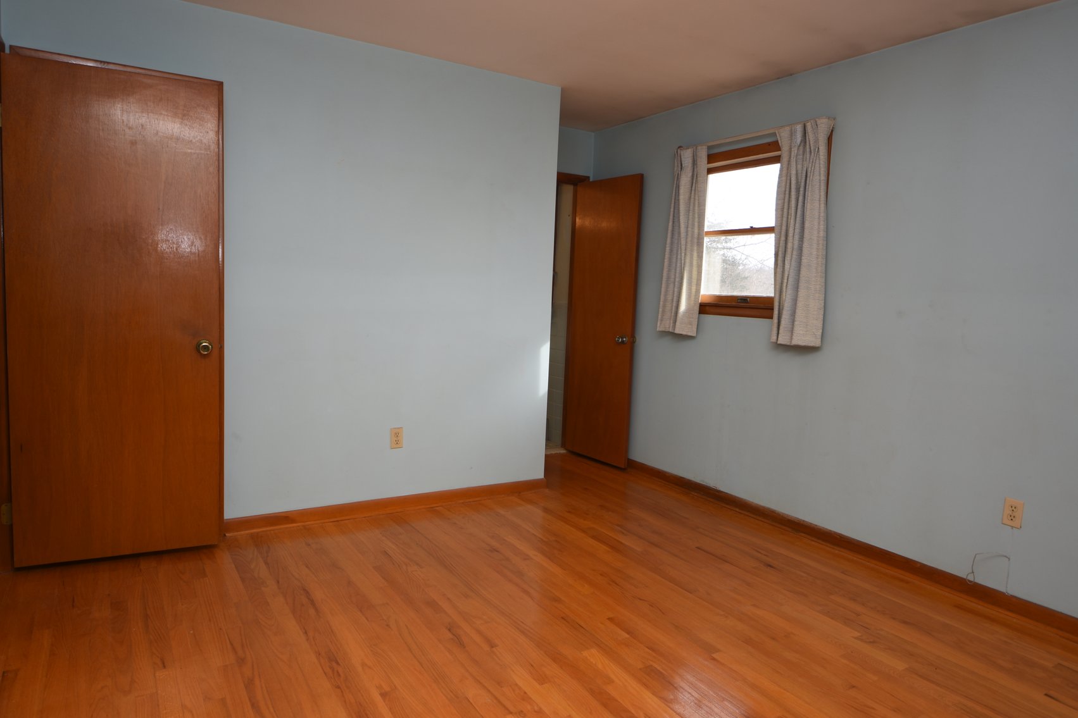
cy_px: 359
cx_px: 539
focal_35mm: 22
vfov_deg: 56.1
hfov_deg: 77.3
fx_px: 674
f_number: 4
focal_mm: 15
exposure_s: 1/60
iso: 100
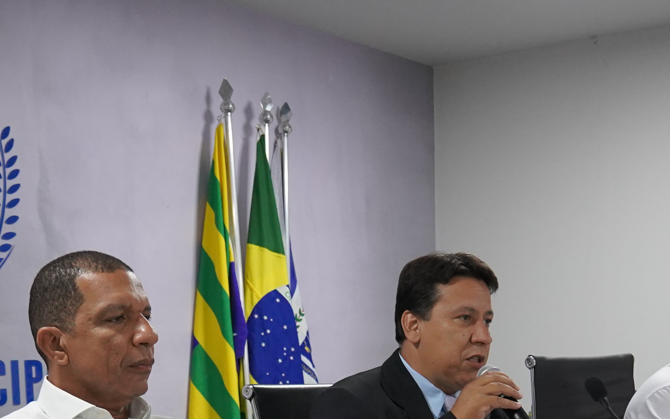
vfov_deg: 17.1
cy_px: 570
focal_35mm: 71
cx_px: 359
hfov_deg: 29.0
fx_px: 1296
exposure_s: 1/160
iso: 3200
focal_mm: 24
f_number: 4
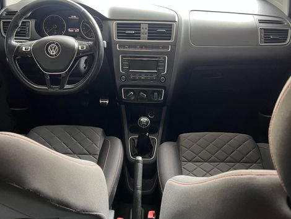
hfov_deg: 67.2
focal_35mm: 26
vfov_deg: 53.2
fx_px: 219
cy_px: 110
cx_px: 146
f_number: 1.5
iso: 160
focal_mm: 5.7
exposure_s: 1/60
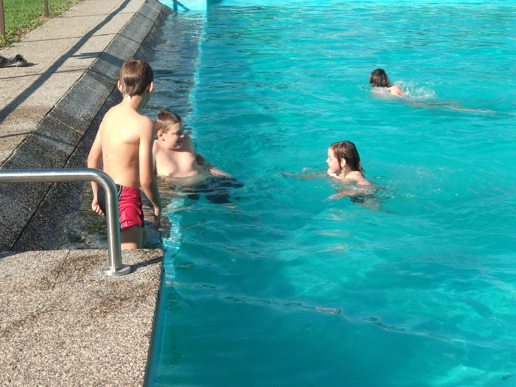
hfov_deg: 36.8
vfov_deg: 28.0
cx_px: 258
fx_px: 775
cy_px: 194
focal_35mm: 52
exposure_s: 1/486
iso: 100
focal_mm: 5.99
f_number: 2.6
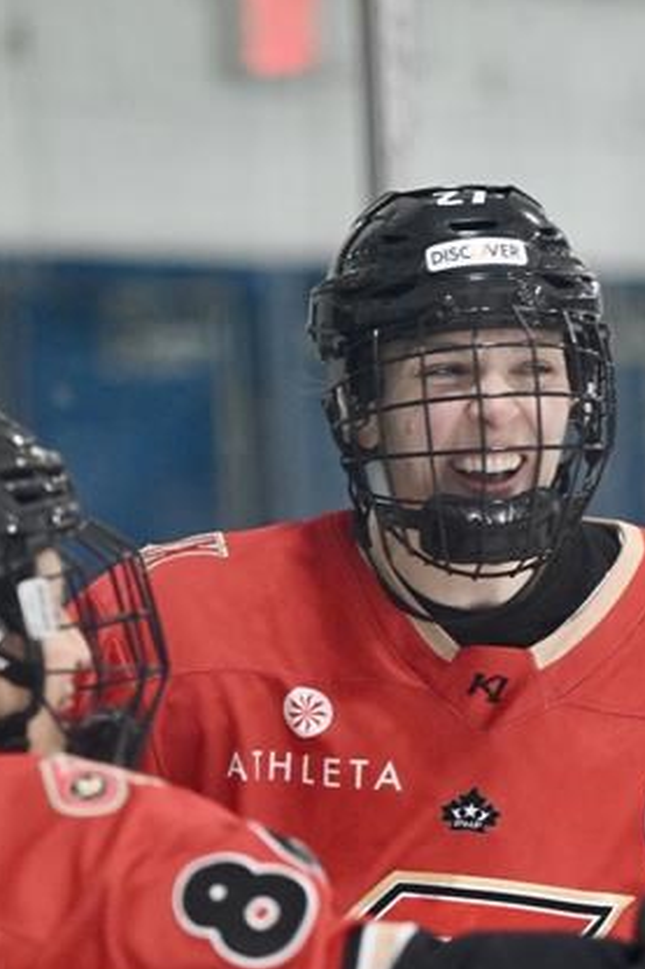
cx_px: 490
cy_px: 634
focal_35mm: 305
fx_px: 8203
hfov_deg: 4.5
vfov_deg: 6.8
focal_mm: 195
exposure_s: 1/500
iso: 7200
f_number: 3.5
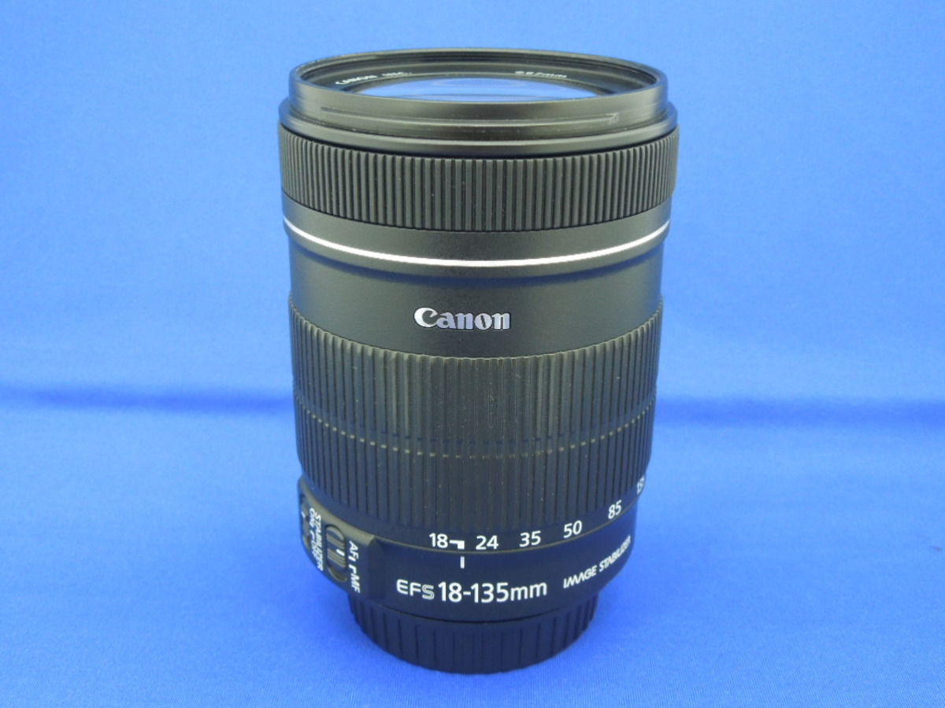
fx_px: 1065
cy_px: 354
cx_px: 472
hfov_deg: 47.9
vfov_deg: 36.8
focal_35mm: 39
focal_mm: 7
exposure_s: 1/13
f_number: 3.8
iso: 400
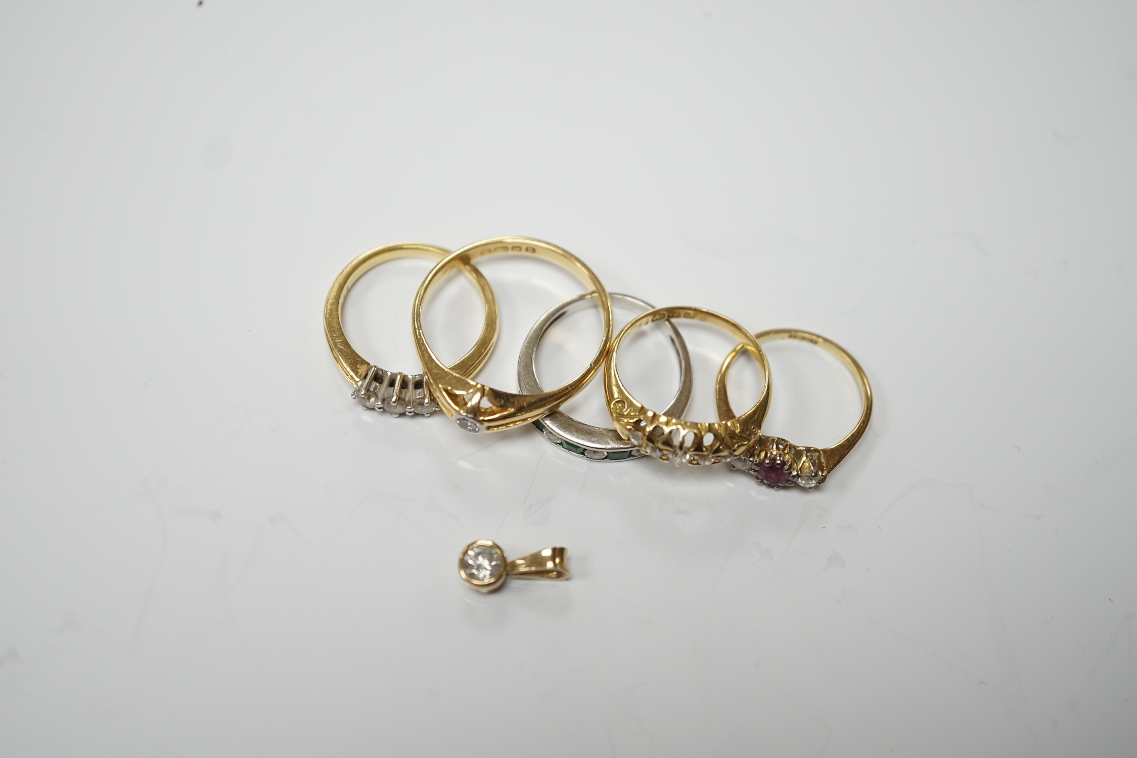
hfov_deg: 43.6
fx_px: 1421
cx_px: 568
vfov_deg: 29.9
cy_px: 379
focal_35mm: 45
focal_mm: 30
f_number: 3.5
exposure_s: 1/60
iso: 160
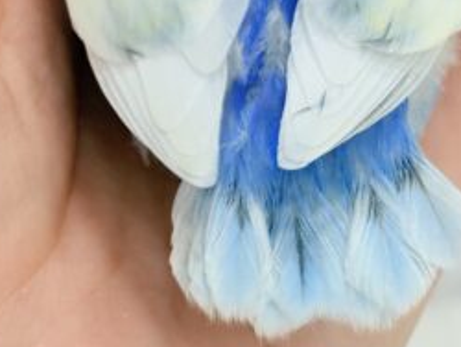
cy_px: 229
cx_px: 385
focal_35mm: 133
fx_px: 1773
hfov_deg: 14.7
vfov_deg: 11.2
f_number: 1.6
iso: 80
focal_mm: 5.96
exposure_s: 1/100
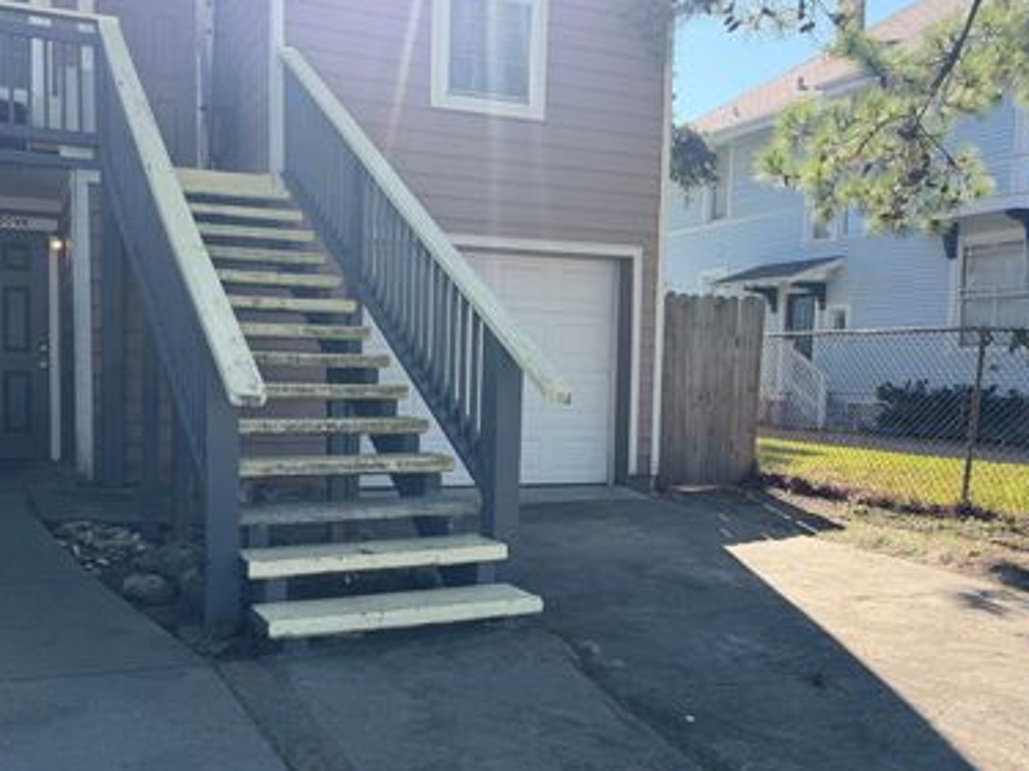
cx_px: 392
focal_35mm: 32
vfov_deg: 44.0
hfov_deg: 56.2
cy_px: 446
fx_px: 951
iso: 100
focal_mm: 6.76
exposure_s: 1/1553
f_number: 1.78
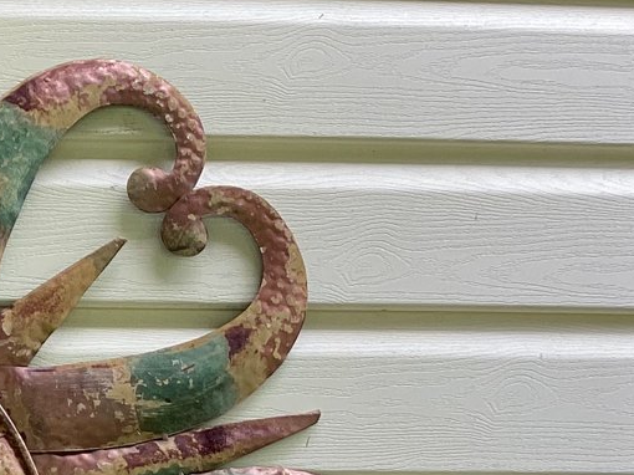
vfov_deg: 15.5
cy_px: 566
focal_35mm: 92
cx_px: -170
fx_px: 1684
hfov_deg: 19.8
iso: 32
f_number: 2.4
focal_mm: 3.3
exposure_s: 1/120
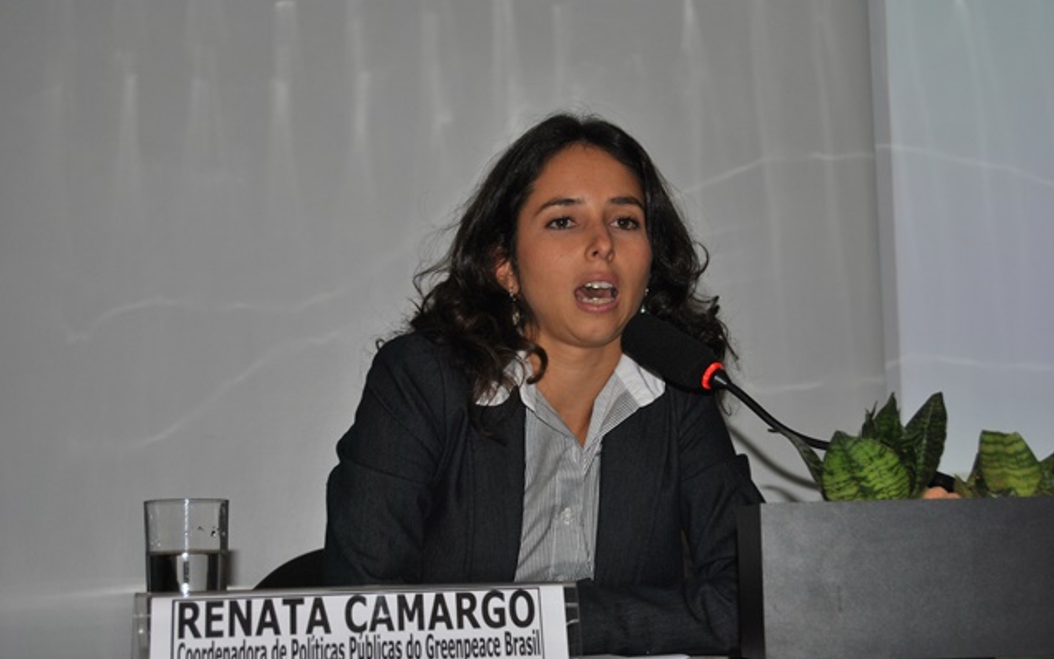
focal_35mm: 85
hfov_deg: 24.5
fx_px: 2427
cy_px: 344
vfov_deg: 15.4
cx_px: 526
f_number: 5.6
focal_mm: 55
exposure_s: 1/60
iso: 200
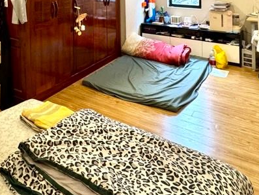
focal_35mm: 36
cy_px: -27
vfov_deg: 33.7
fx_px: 270
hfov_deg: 49.8
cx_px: 74
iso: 320
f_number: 2.2
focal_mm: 2.22
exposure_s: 1/50
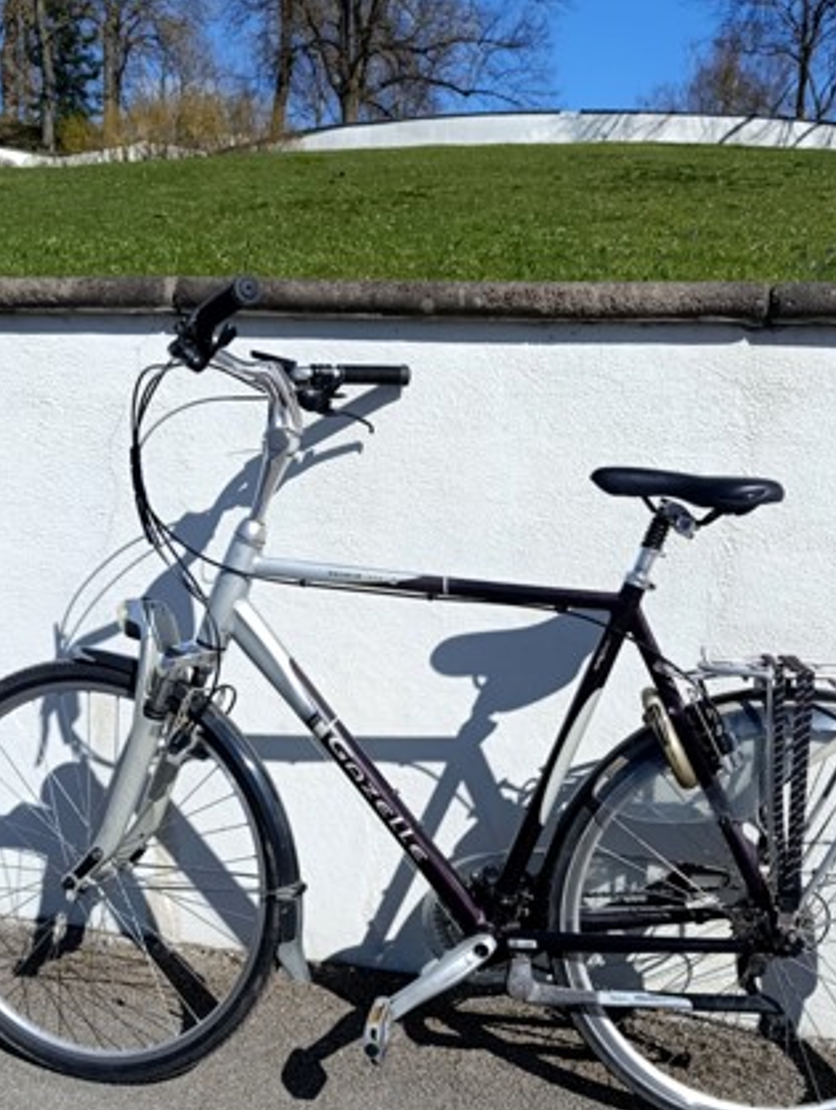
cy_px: 706
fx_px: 1059
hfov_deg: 43.0
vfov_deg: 54.5
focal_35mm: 33
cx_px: 449
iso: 51
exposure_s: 1/732
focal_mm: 6.11
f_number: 1.65
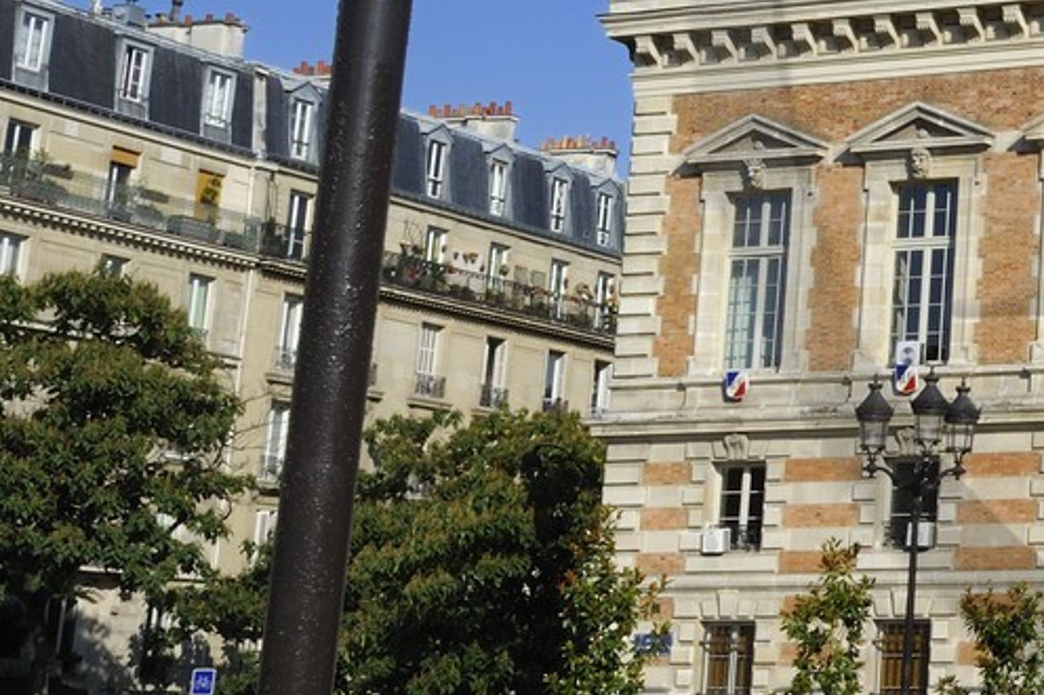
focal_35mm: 100
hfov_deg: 18.3
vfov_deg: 13.4
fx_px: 2898
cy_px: -26
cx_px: 1545
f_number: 18
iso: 200
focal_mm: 31
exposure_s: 1/160
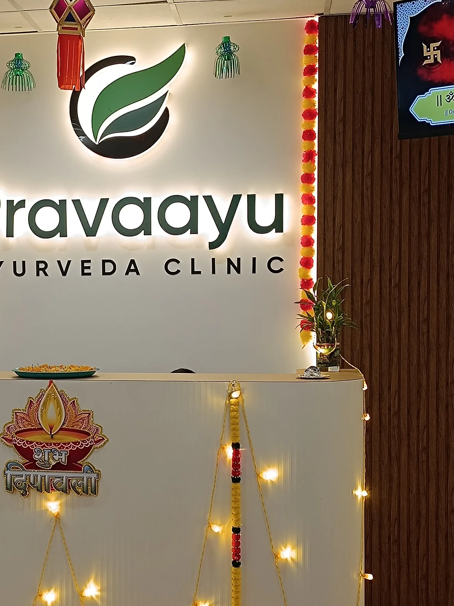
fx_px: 717
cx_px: 101
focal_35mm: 41
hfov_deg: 34.2
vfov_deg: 45.8
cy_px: 311
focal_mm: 6.14
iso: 359
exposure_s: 1/100
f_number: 1.65
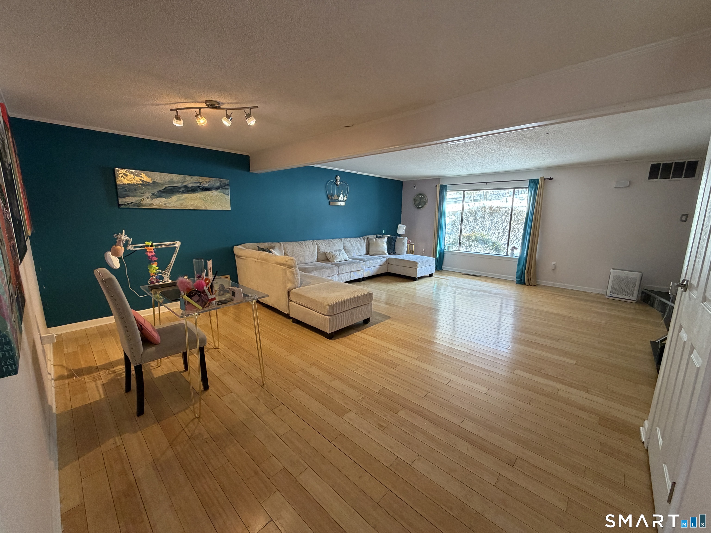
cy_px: 266
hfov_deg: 102.1
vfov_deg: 85.7
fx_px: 288
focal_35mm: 14
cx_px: 356
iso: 250
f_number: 2.2
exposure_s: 1/60
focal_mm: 2.22
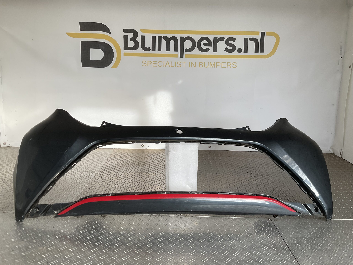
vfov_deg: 48.2
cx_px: 176
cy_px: 132
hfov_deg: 61.7
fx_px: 296
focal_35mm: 29
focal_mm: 3
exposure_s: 1/136
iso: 16
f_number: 1.8
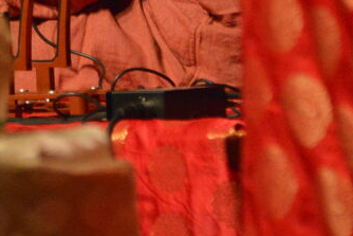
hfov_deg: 2.5
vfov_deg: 1.7
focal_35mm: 818
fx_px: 8024
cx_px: -2
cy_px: -283
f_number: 5.6
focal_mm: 155
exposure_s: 1/400
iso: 4000
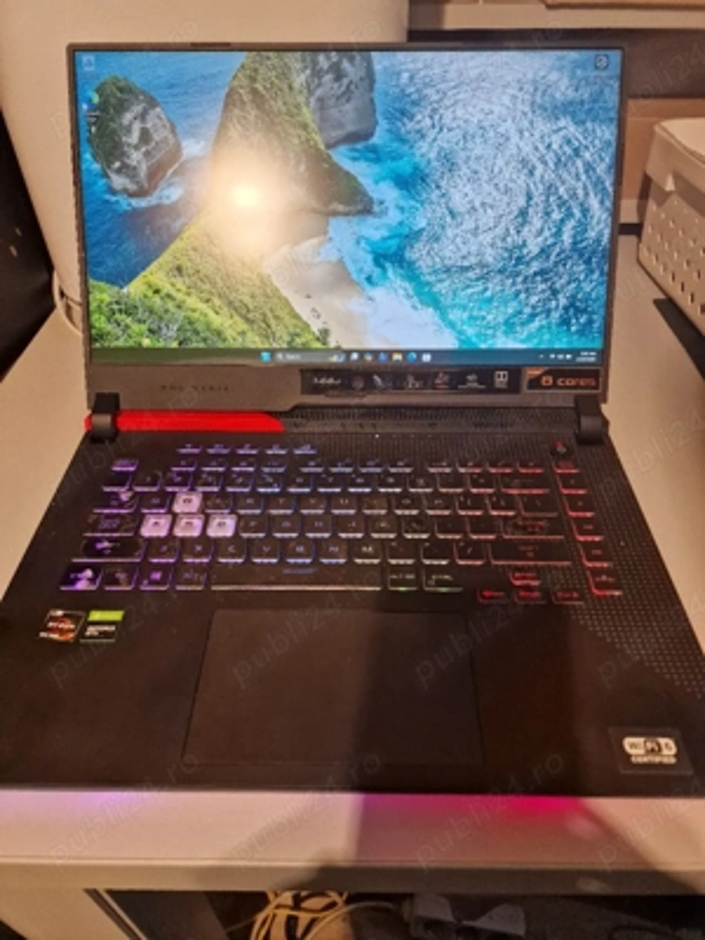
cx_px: 352
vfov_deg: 73.9
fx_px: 625
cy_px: 470
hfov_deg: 58.9
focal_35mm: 23
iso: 400
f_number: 1.8
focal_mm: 6.4
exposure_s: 1/100
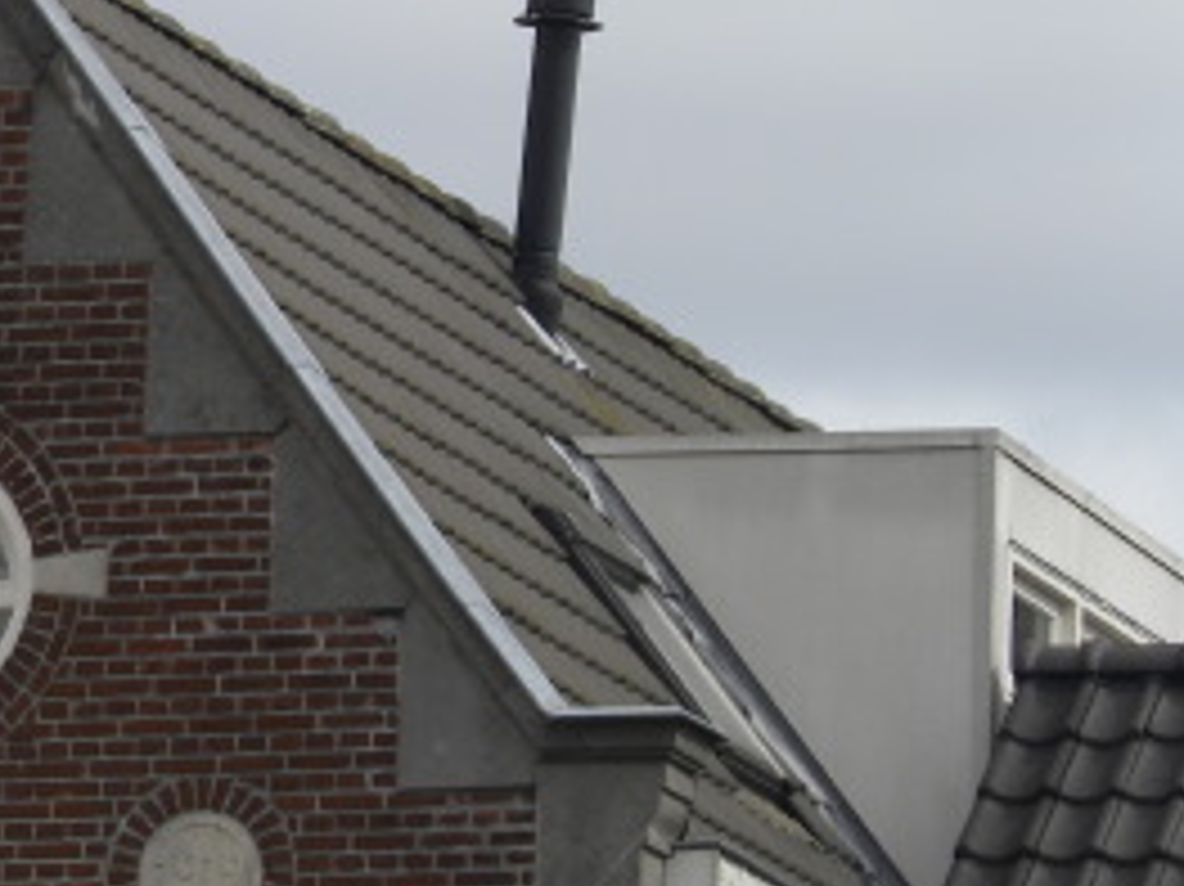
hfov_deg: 3.3
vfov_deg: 2.5
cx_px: -243
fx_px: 20547
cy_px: 378
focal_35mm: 601
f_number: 5.6
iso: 64
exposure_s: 1/296
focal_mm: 44
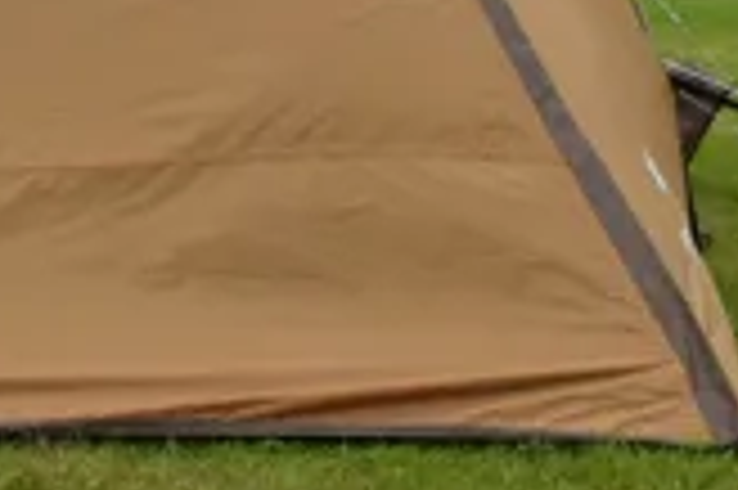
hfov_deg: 15.2
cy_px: -191
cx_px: -40
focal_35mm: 132
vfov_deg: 10.1
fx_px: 2703
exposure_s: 1/400
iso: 200
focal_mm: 18
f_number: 10
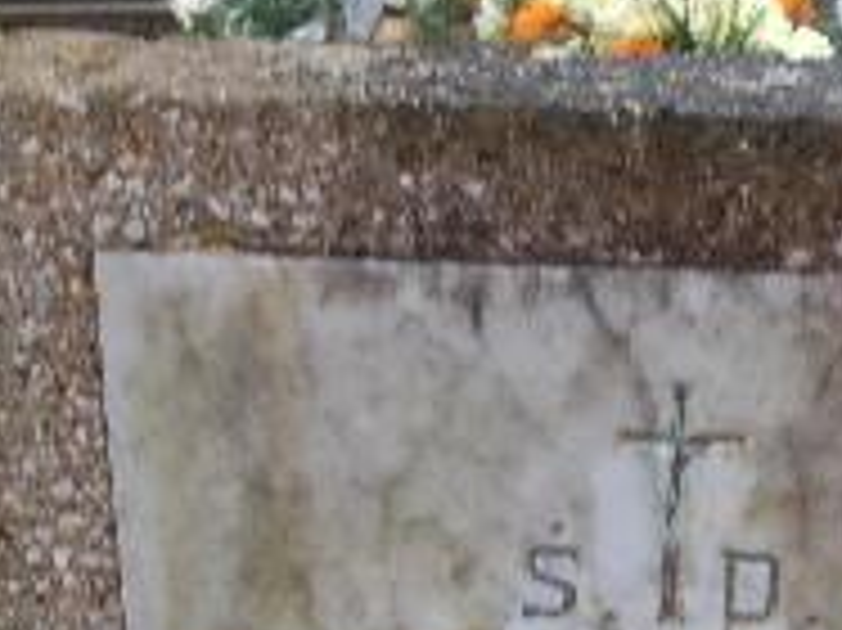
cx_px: 540
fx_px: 2163
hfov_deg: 22.0
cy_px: 760
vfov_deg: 15.9
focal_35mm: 89
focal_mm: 4.6
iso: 80
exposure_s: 1/40
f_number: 3.2
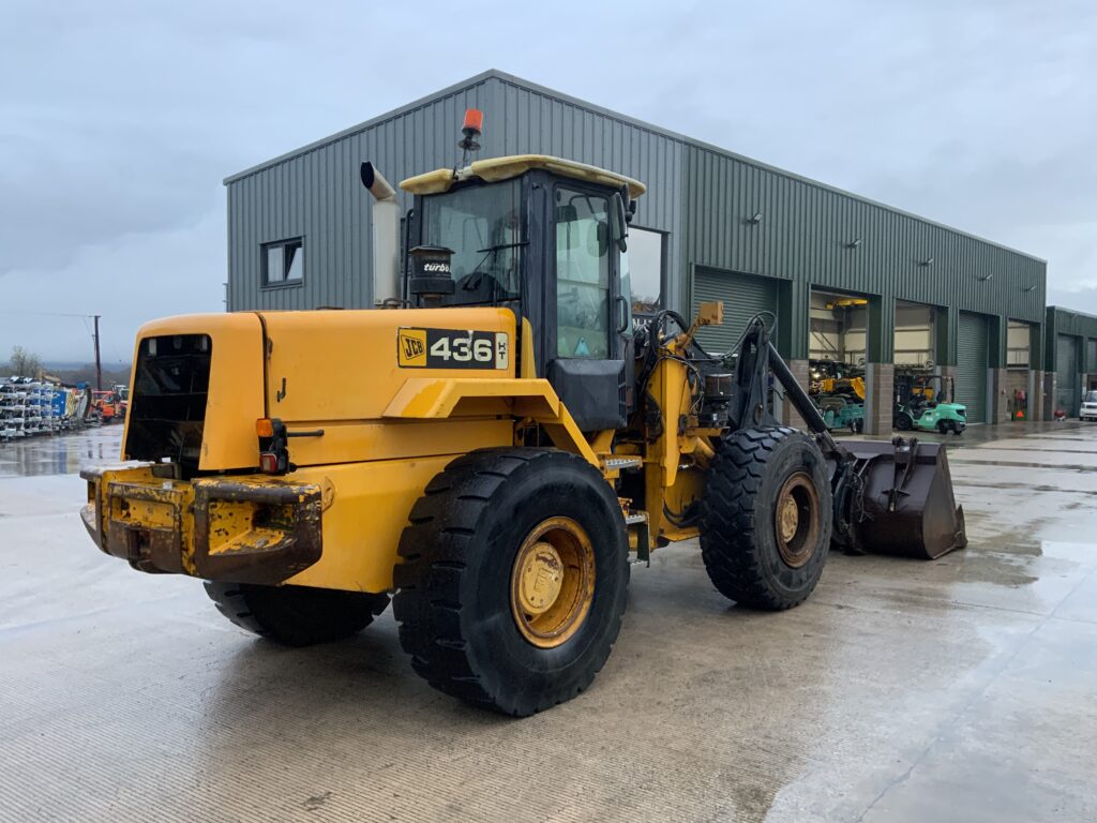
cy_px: 412
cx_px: 548
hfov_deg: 61.7
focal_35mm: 29
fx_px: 919
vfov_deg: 48.2
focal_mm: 3
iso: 64
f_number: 1.8
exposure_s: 1/103
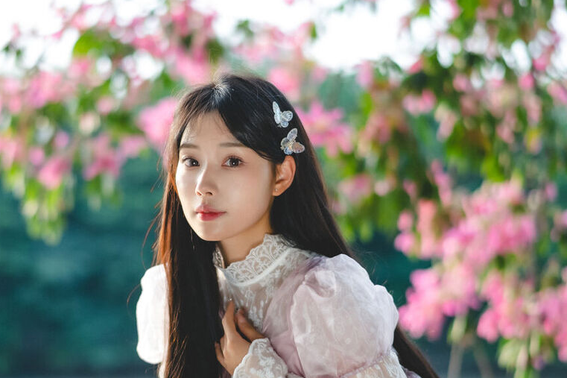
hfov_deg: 25.3
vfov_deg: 17.0
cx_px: 231
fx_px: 1260
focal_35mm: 80
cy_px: 223
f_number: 1.8
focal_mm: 58
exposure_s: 1/2500
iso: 400
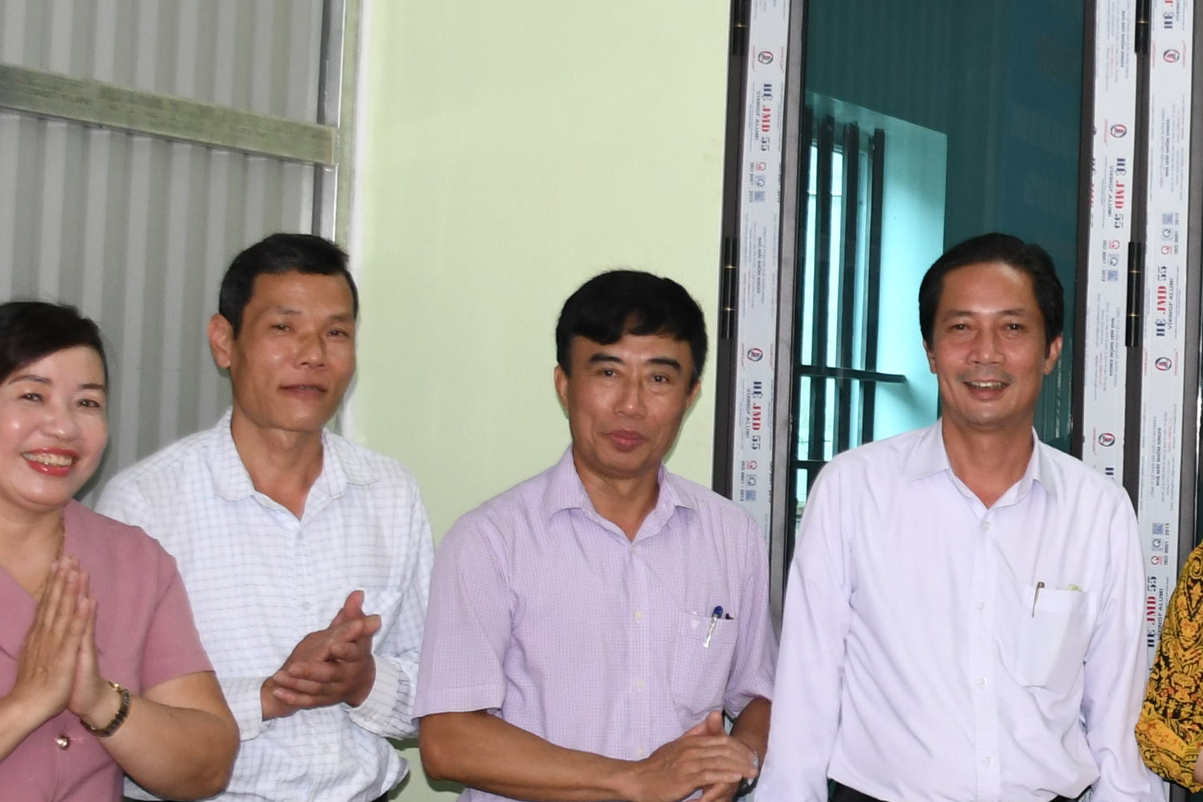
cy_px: 353
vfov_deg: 14.5
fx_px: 3141
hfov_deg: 20.7
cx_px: 1310
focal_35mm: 94
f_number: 4.5
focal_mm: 22
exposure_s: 1/200
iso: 800
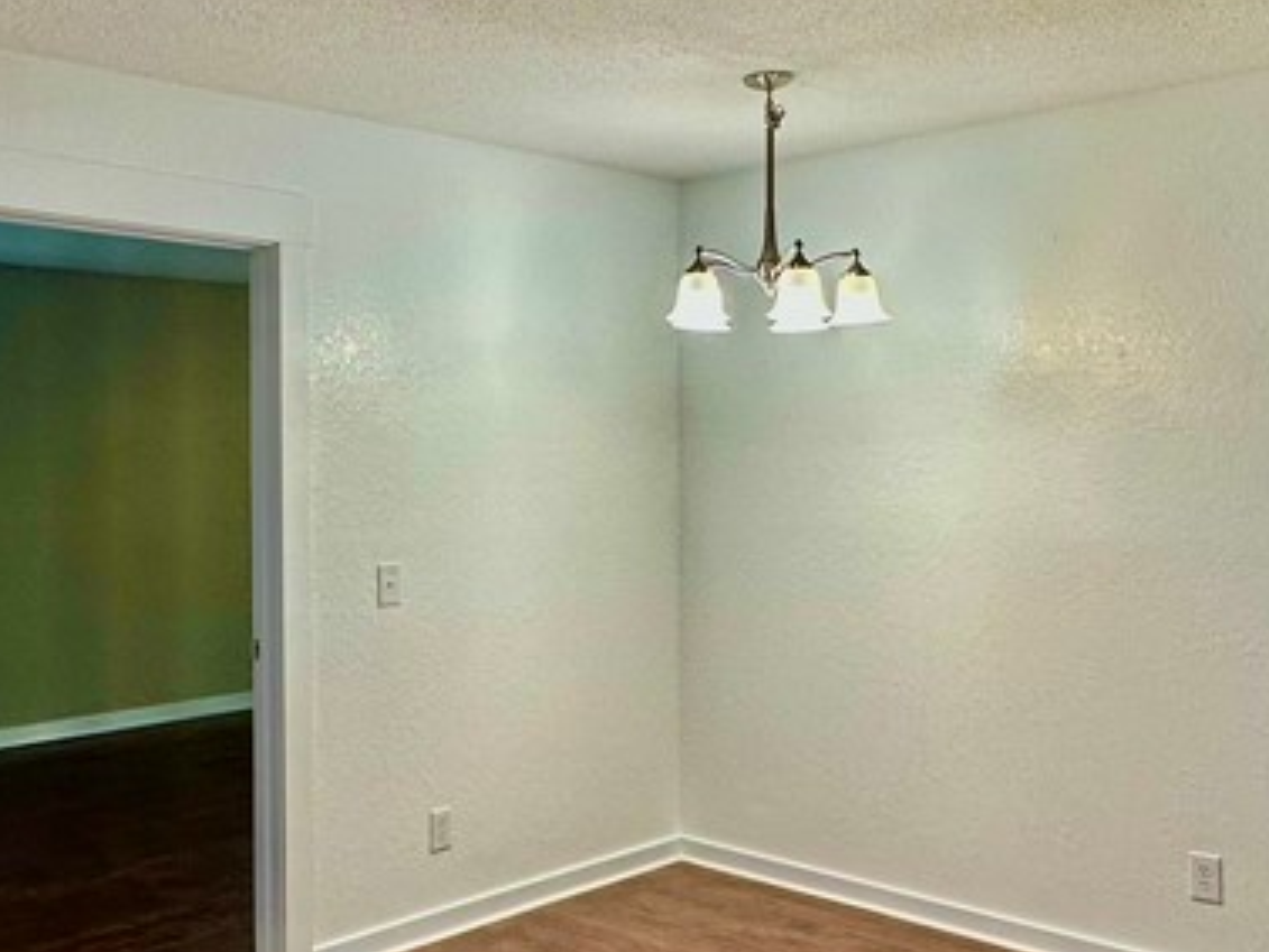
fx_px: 1393
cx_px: 522
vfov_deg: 37.7
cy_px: 468
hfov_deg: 48.7
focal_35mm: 38
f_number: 2.2
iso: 160
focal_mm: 2.22
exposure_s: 1/120
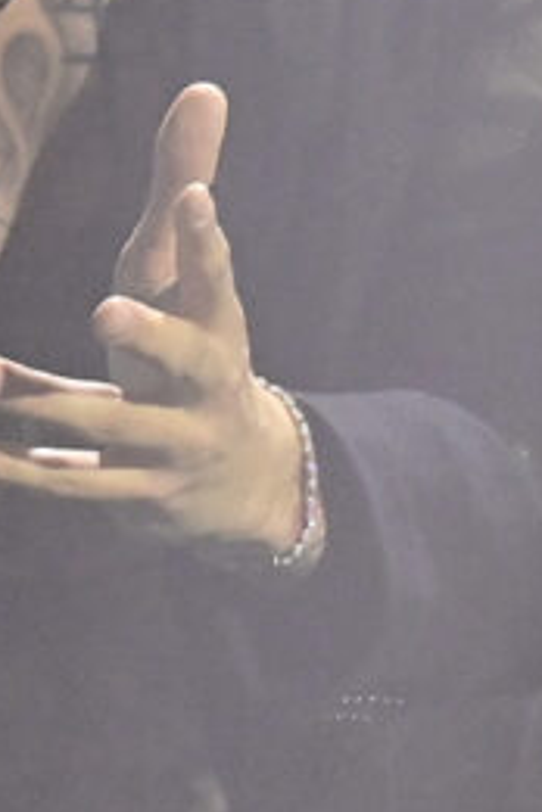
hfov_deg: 1.2
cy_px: 302
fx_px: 26601
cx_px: -25
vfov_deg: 1.8
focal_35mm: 1178
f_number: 2.8
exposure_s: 1/640
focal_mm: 300
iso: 4000
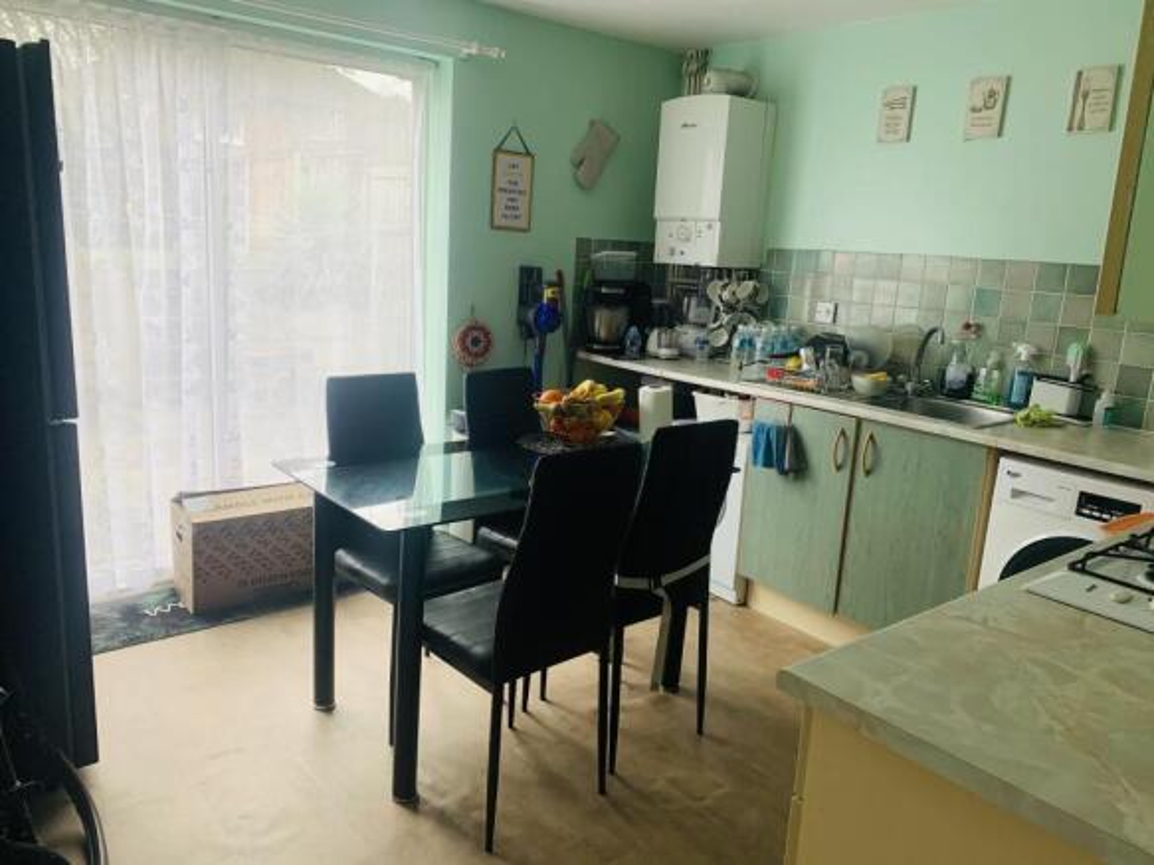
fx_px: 867
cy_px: 432
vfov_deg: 53.0
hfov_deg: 67.3
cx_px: 577
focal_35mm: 26
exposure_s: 1/121
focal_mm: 4.25
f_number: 1.8
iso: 100
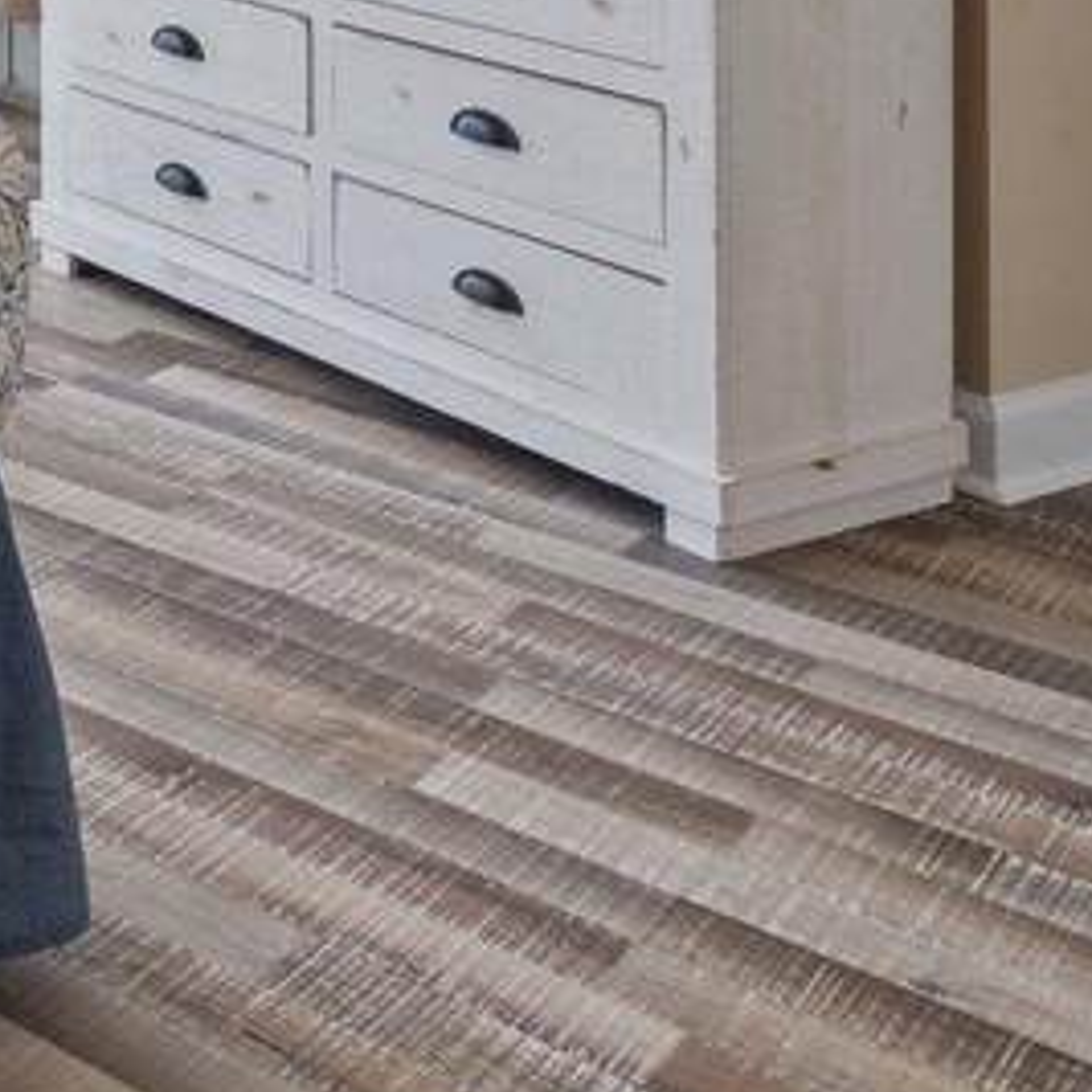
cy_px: -448
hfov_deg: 21.7
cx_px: -695
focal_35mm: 61
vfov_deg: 23.6
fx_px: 2177
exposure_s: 1/3
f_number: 9
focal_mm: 10
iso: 400
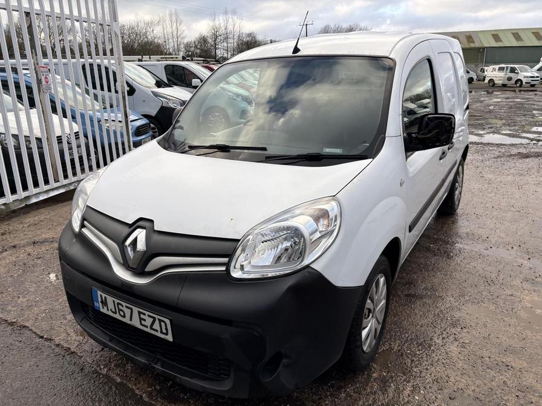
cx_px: 271
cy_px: 203
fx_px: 407
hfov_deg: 67.3
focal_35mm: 26
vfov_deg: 53.1
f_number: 1.6
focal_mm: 5.96
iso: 50
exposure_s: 1/680
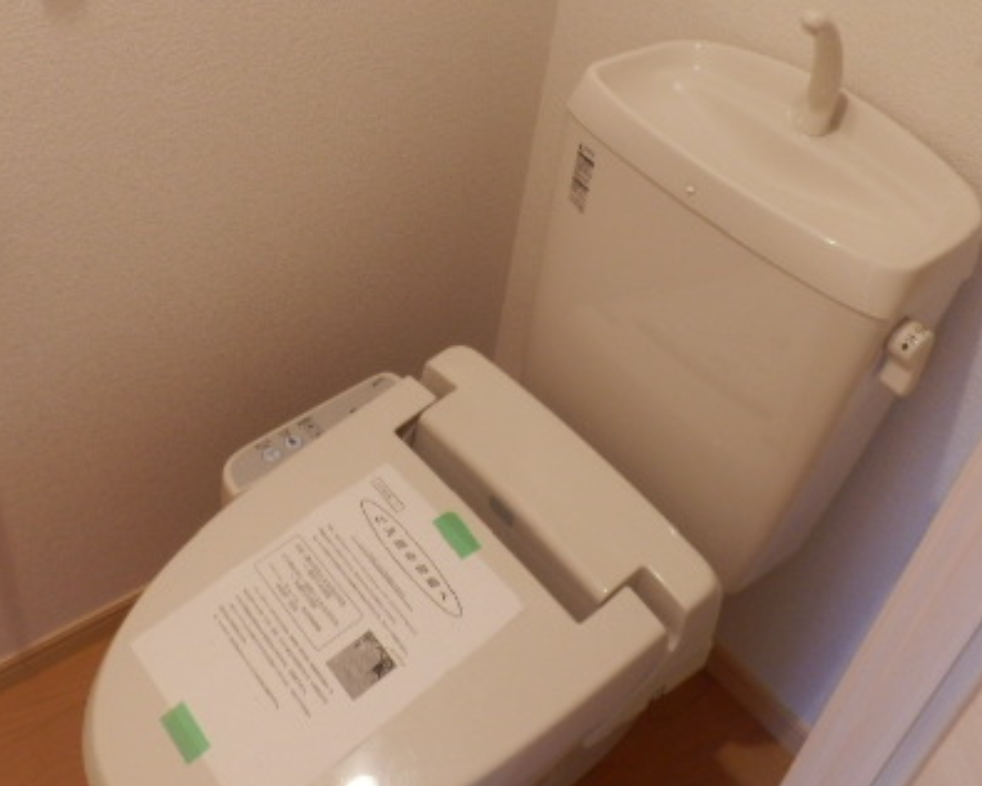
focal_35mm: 38
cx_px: 452
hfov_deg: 47.9
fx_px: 1104
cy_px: 234
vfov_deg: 38.5
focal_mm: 4.2
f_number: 3
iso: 250
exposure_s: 1/30
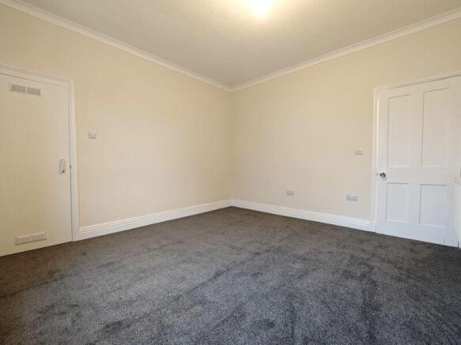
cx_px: 230
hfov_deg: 102.1
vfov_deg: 85.7
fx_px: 186
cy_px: 172
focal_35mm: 14
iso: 400
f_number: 1.8
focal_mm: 2.03
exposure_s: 1/25
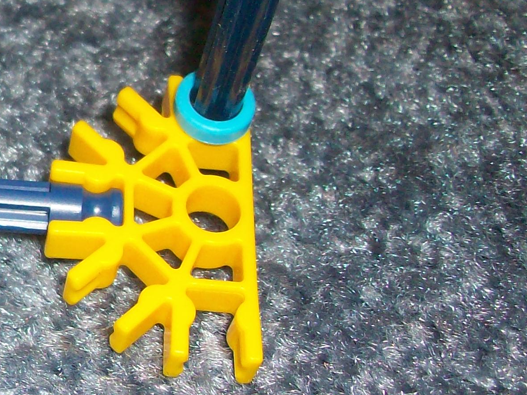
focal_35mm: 88
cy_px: 110
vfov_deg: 16.7
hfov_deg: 20.7
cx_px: -119
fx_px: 1340
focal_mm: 5.7
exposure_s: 1/60
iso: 160
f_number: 2.8
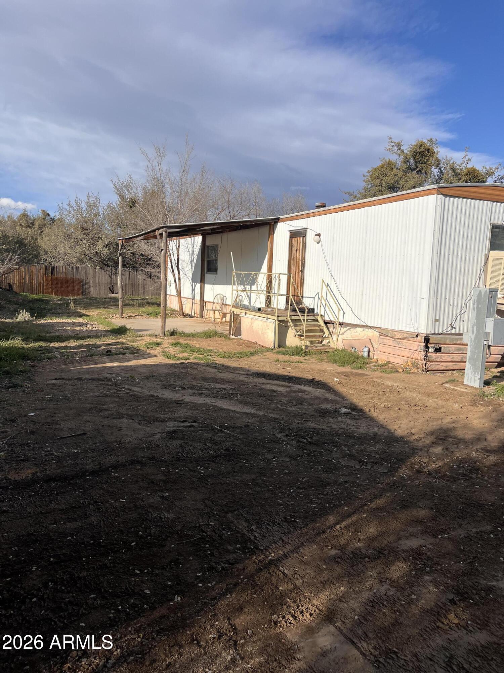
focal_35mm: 26
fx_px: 505
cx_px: 252
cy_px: 336
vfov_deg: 67.3
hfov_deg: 53.1
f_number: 1.6
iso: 50
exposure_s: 1/4149
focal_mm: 5.1
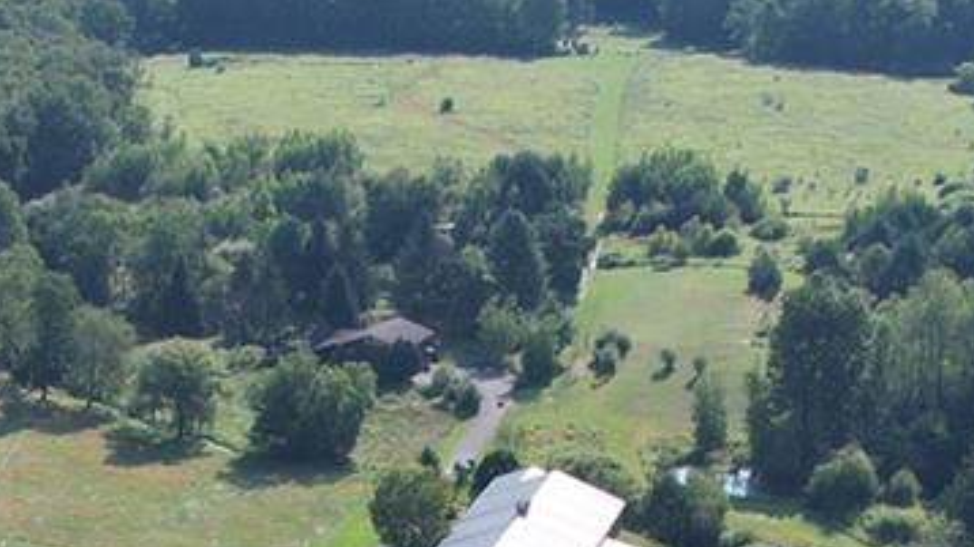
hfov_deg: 16.2
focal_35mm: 132
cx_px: 291
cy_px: 1155
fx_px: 3408
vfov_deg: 8.6
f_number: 2.8
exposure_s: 1/1250
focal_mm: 8.38
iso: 110
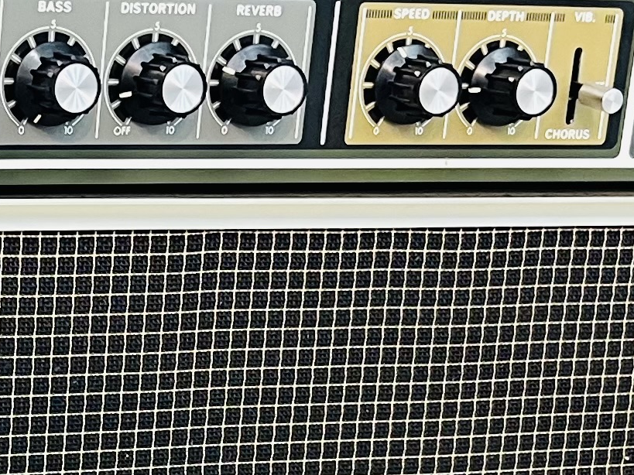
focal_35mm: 128
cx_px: -197
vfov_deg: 11.2
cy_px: 661
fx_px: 2344
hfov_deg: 14.7
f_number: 1.5
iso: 160
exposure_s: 1/50
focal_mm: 5.7
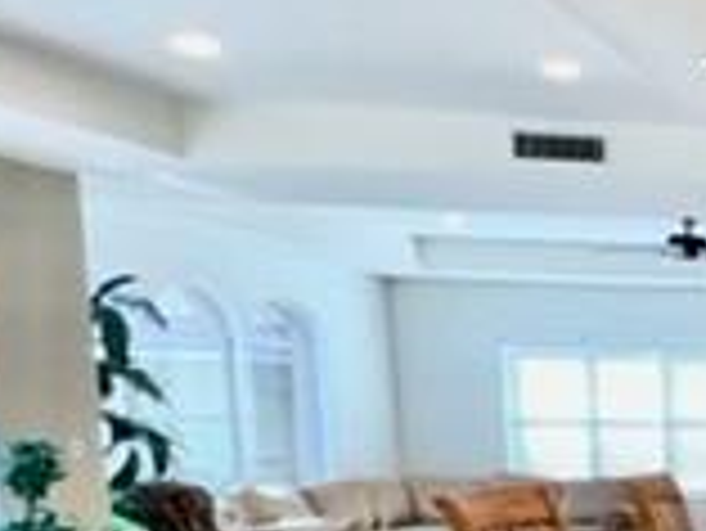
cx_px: 1336
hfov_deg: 20.8
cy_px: 554
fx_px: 1082
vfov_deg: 25.9
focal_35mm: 53
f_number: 1.8
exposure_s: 1/60
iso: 200
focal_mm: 1.57
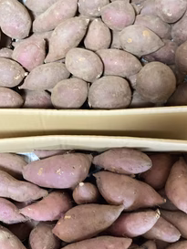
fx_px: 295
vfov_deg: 45.7
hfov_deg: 35.2
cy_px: 137
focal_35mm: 41
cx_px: 88
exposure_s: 1/17
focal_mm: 3.99
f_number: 1.8
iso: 1000
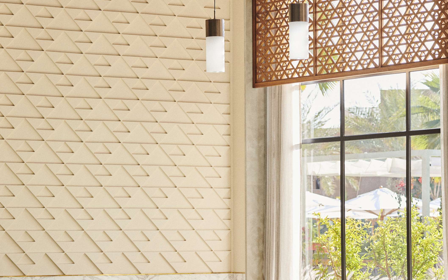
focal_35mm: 157
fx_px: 1917
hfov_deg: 13.3
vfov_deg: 8.3
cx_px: 251
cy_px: 263
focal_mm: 85
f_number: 5.6
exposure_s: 1/30
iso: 100
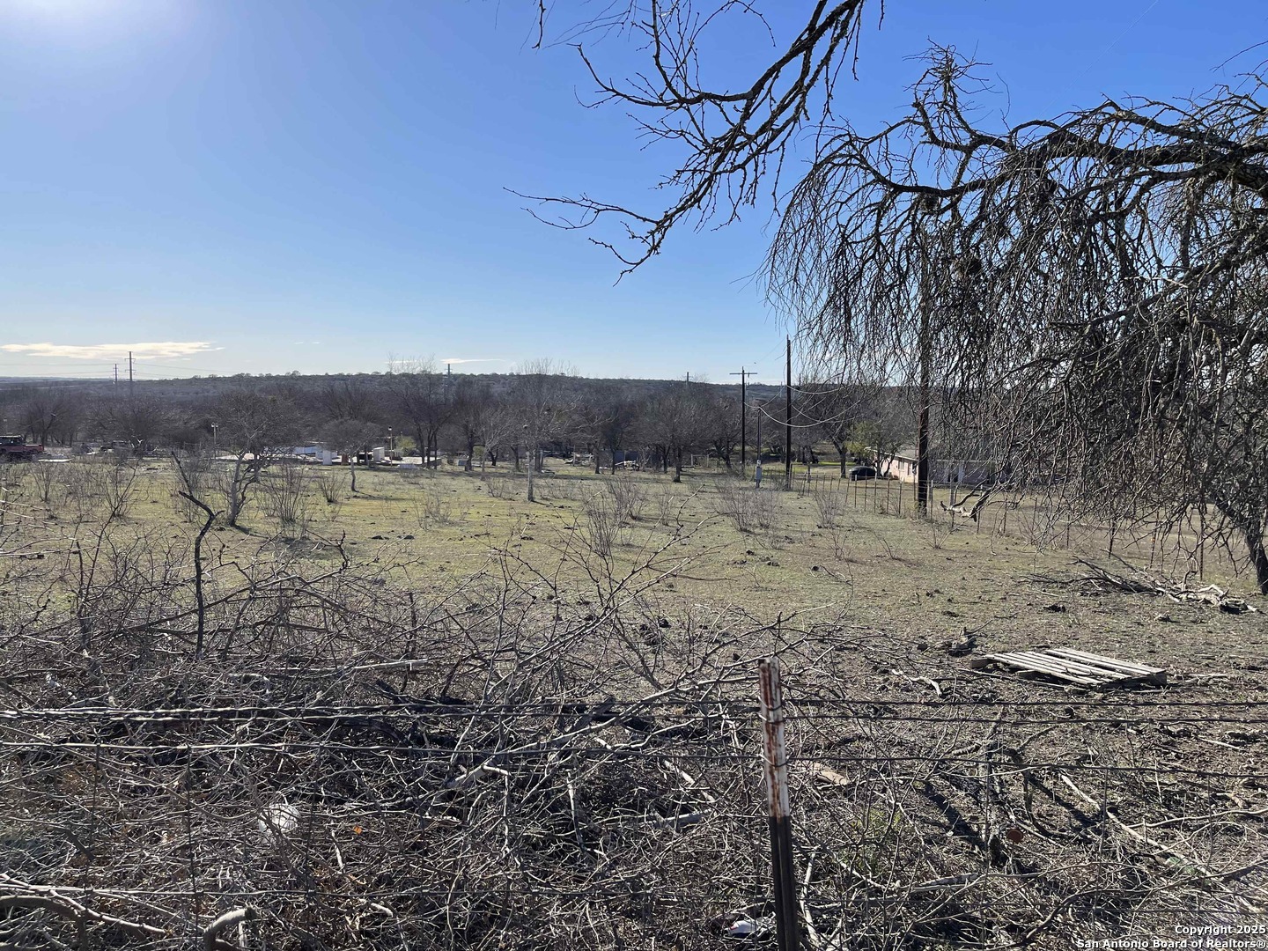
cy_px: 476
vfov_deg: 53.1
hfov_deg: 67.3
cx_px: 634
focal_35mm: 26
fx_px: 952
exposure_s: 1/4348
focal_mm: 5.1
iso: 32
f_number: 1.6
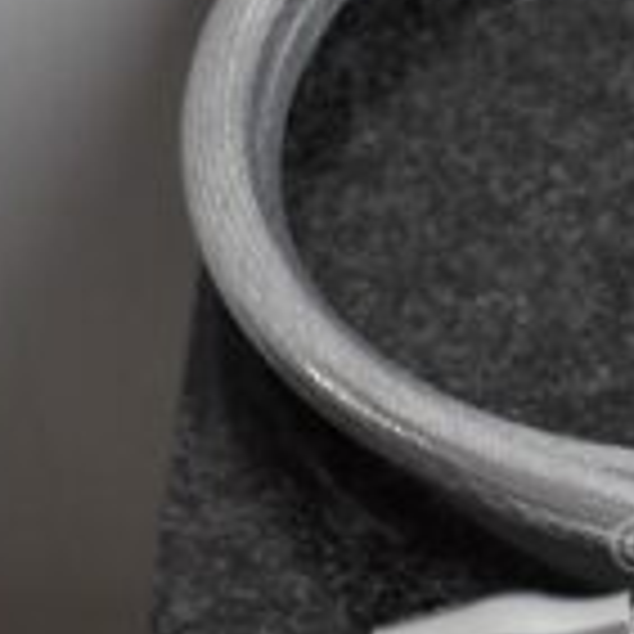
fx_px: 5052
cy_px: 540
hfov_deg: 7.0
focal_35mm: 244
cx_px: 1070
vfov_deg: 7.2
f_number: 4.5
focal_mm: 45
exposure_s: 1/60
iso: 800
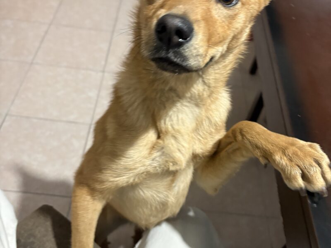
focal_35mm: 26
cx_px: 166
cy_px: 124
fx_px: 249
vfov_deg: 53.1
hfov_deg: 67.3
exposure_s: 1/60
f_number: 1.6
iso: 320
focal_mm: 5.96
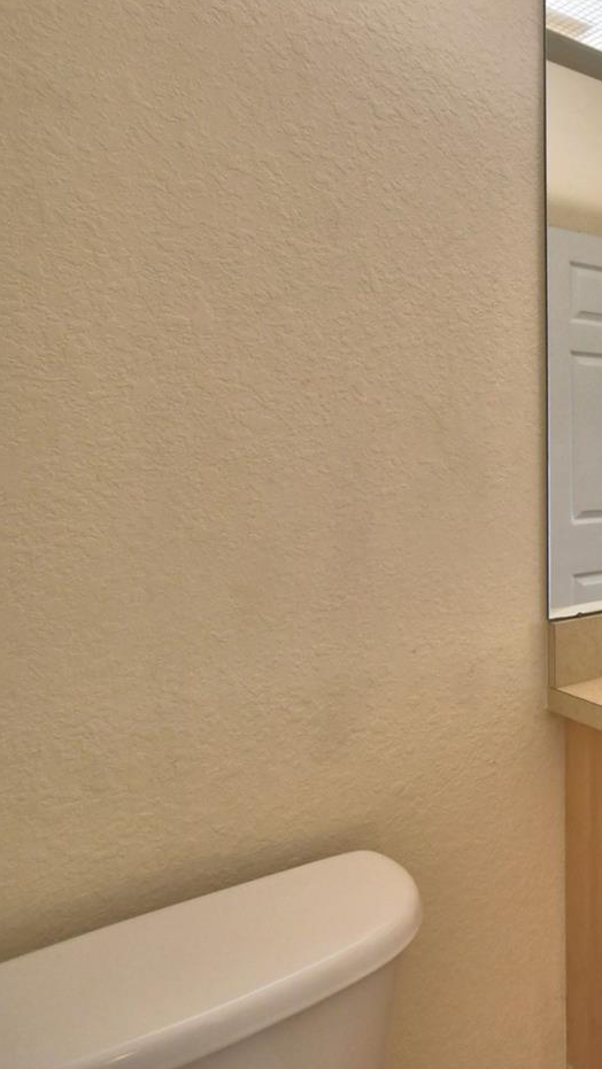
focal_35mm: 27
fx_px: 766
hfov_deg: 29.6
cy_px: 471
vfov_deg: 69.6
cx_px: 863
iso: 400
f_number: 4.5
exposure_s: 1/80
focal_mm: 10
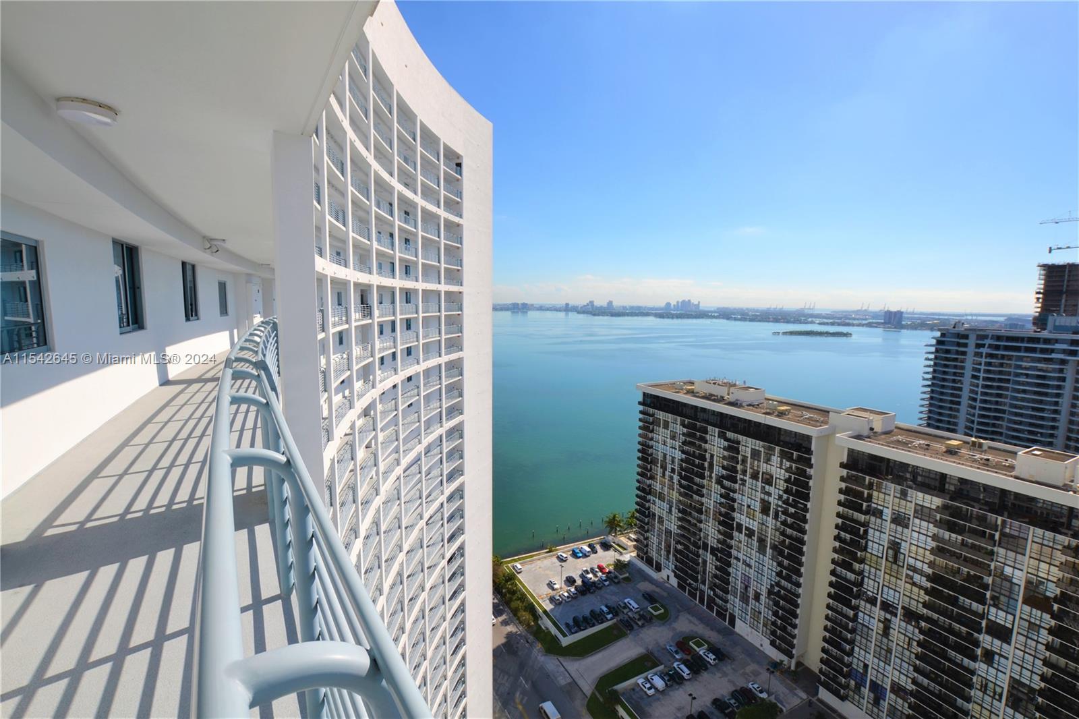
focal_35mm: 15
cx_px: 540
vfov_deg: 77.3
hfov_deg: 100.4
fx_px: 449
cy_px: 360
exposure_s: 1/320
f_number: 9
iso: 100
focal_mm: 10
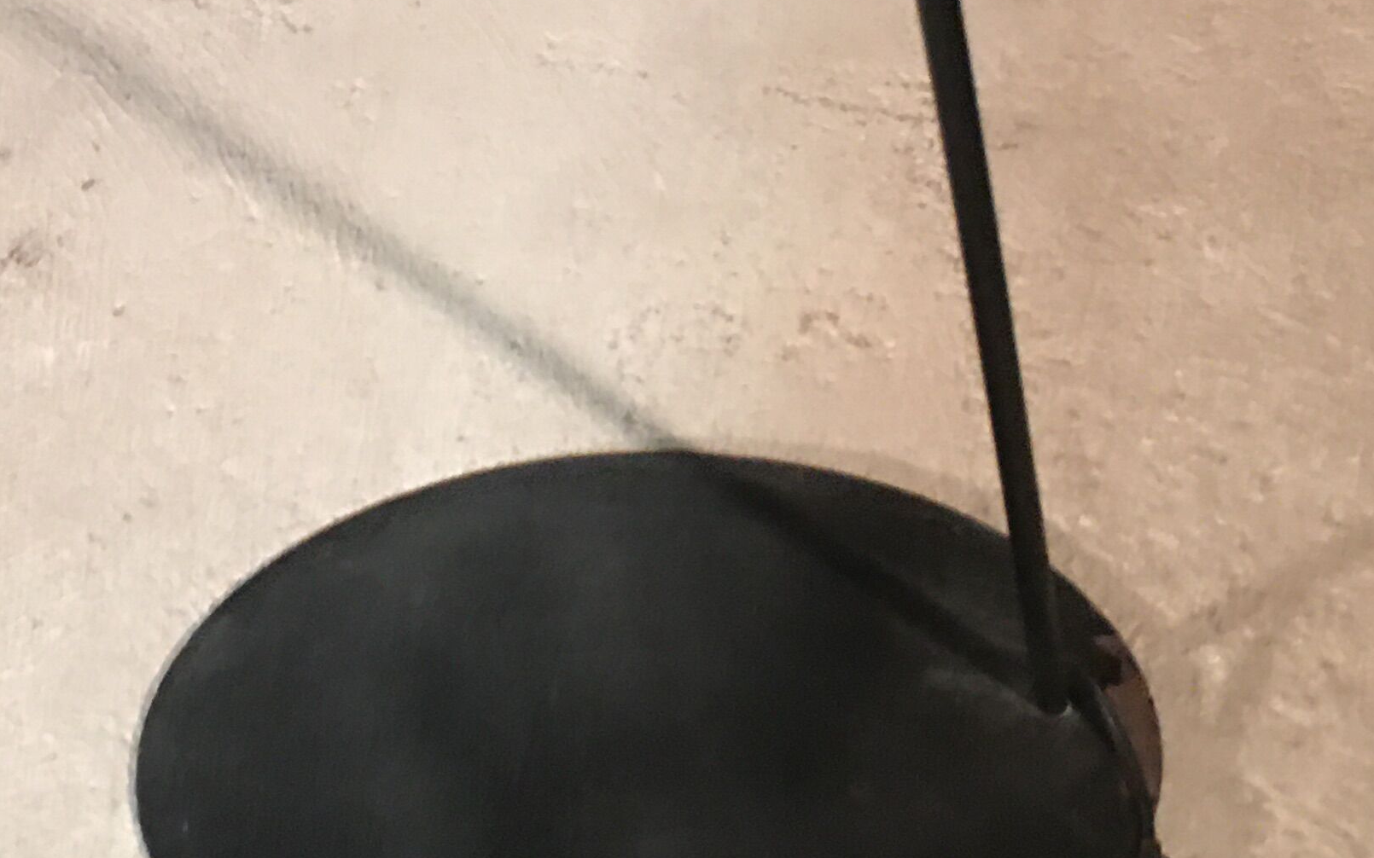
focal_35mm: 77
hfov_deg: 26.8
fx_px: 2883
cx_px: 572
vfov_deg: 16.9
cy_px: 308
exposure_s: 1/8
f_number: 2.2
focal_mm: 4.15
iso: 100
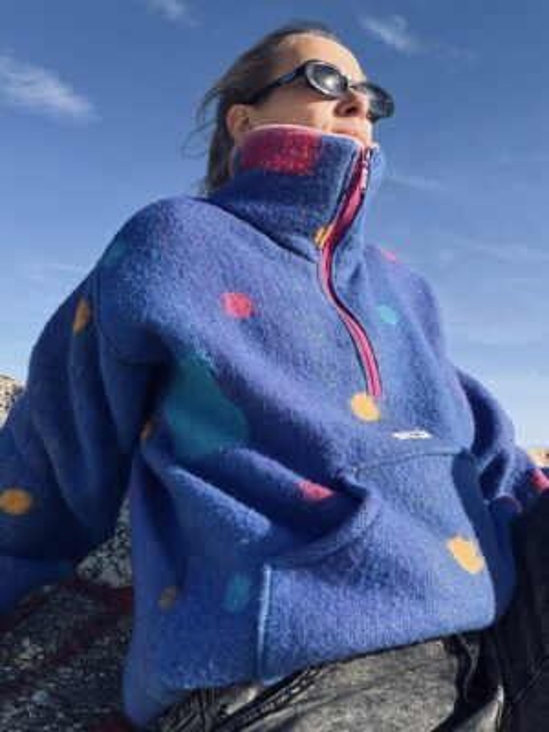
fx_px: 550
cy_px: 366
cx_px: 274
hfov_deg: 53.1
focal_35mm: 26
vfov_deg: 67.3
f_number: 1.6
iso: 50
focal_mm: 5.1
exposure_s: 1/2410
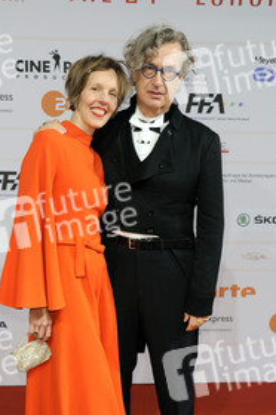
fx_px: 692
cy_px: 292
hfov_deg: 22.5
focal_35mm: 60
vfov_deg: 33.0
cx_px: 104
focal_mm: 42
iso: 1000
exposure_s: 1/160
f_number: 5.6
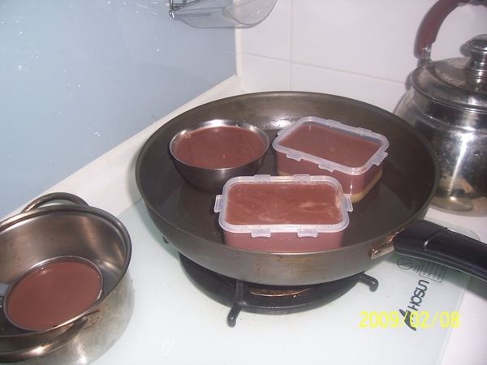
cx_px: 244
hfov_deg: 54.0
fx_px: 478
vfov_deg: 41.8
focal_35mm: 34
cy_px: 182
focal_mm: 5.6
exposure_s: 1/60
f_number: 2.7
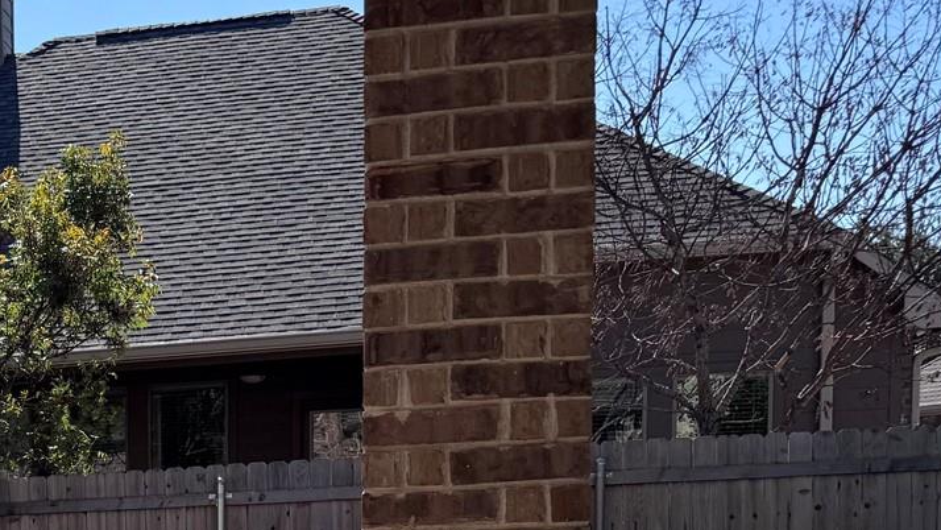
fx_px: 1872
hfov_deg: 25.3
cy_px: 728
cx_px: -200
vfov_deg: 15.2
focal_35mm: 75
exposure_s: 1/4608
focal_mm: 6.76
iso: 80
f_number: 1.78
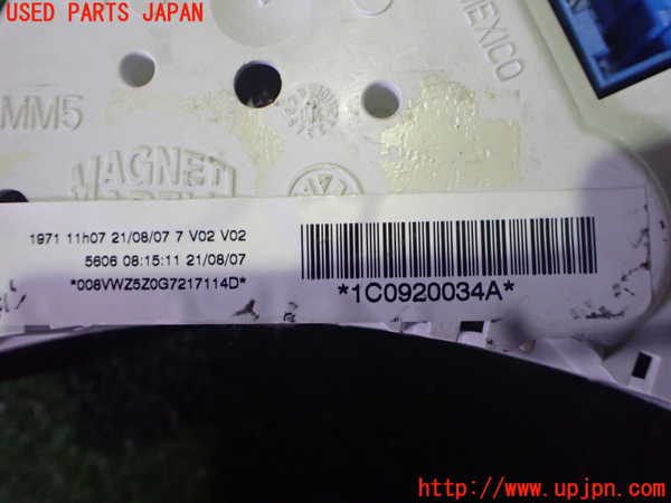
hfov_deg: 60.0
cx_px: 336
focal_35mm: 30
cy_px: 252
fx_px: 582
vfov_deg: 46.8
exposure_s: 1/125
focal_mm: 5.4
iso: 800
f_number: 2.3
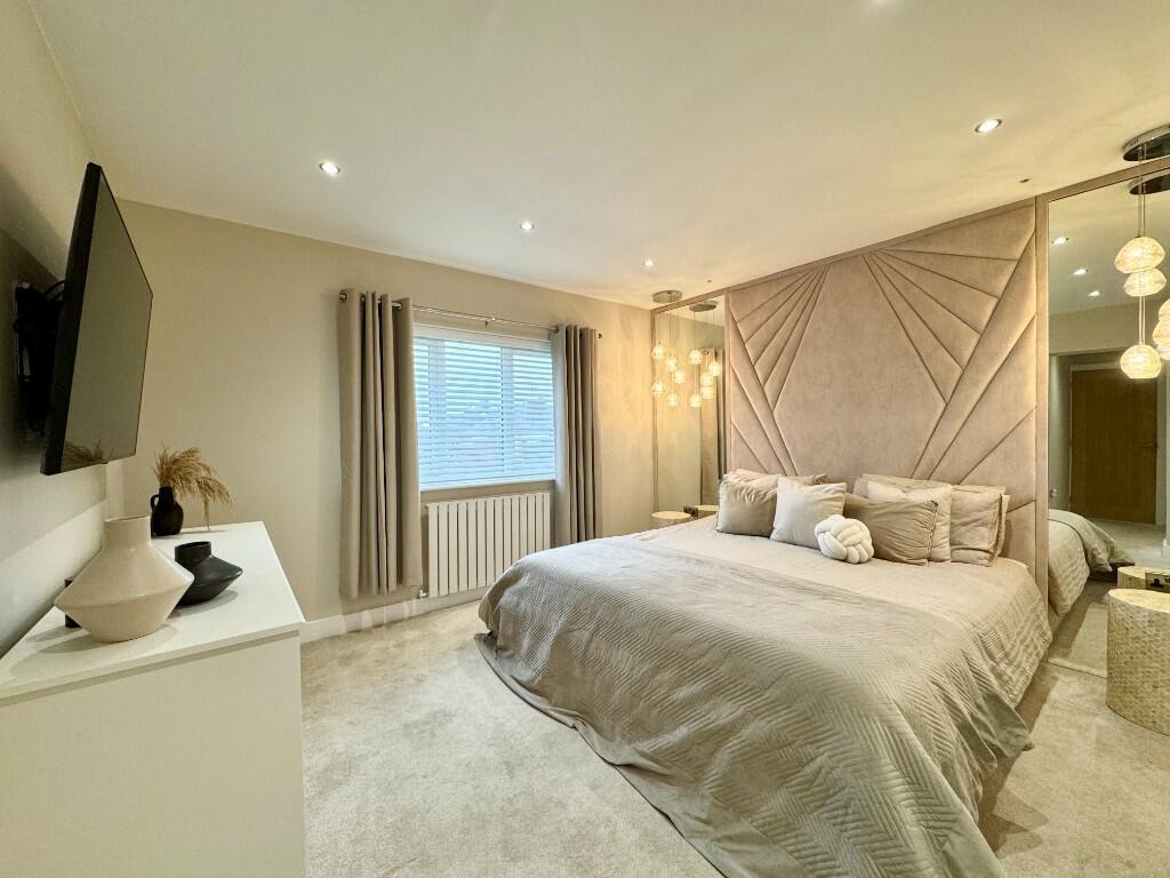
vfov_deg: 85.7
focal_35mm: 14
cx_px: 585
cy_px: 439
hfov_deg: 102.1
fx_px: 473
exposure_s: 1/100
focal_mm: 2.22
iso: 125
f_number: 2.2
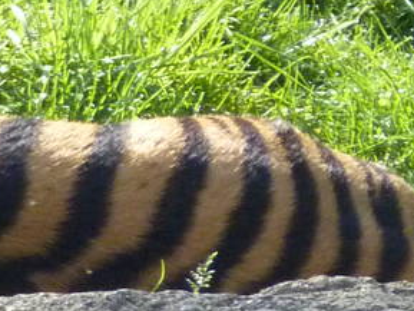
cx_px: -619
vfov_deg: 1.0
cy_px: 53
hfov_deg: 1.3
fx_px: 18426
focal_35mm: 1540
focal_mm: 45.7
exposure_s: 1/400
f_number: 4.8
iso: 400
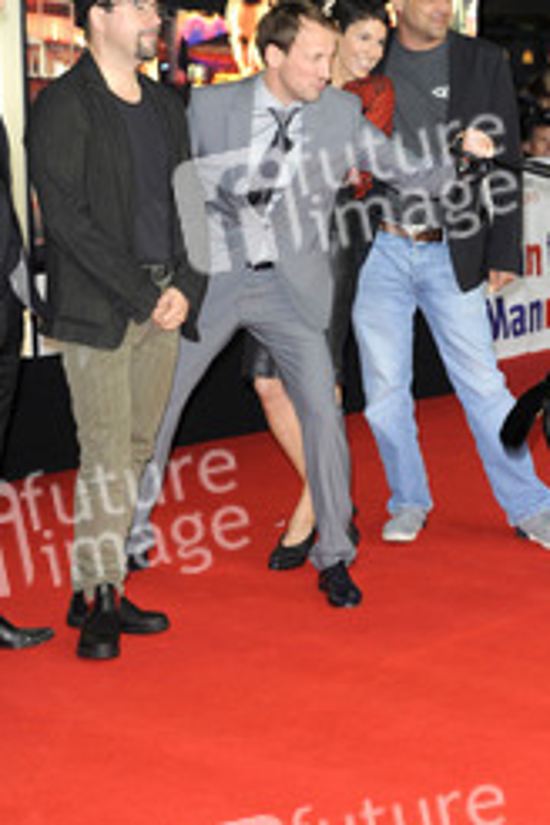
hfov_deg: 14.9
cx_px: 443
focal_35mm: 91
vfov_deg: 22.4
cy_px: 362
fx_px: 2085
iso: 800
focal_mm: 56
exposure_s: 1/160
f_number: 5.6
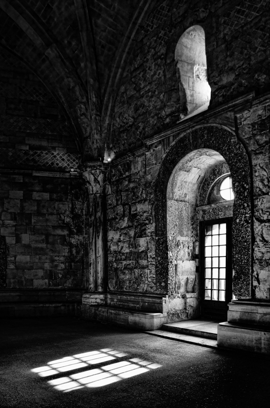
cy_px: 204
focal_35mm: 27
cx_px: 135
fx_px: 305
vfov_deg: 67.5
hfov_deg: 47.7
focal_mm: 18
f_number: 3.5
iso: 640
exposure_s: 1/320
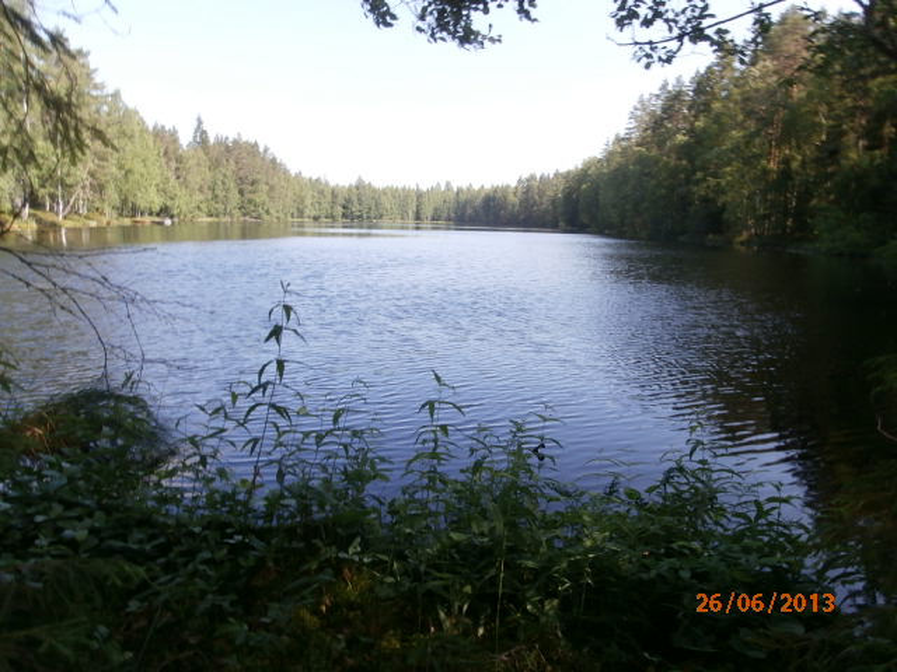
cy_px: 336
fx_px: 622
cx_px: 448
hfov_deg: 71.6
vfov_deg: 56.8
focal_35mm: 24
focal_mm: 4.2
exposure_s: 1/50
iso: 100
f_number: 7.9
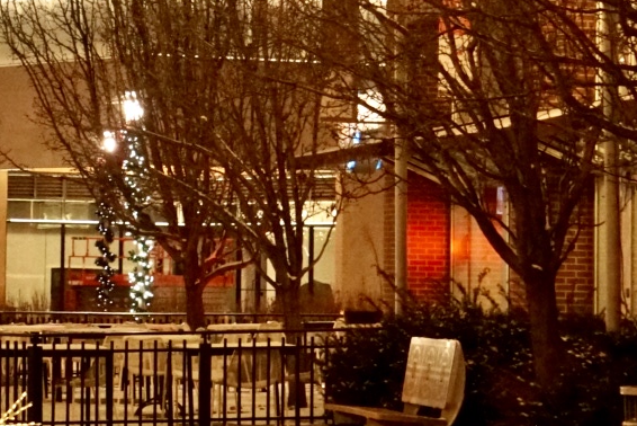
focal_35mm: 235
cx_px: -52
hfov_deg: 8.7
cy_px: -17
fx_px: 4168
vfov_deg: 5.8
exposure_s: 1/80
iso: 6400
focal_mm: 55
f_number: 5.6
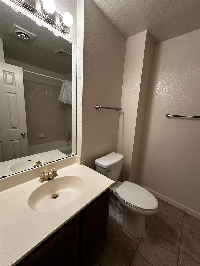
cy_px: 133
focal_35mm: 14
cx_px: 100
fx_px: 108
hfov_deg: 85.7
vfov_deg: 102.1
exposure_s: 1/120
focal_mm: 2.22
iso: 250
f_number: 2.2
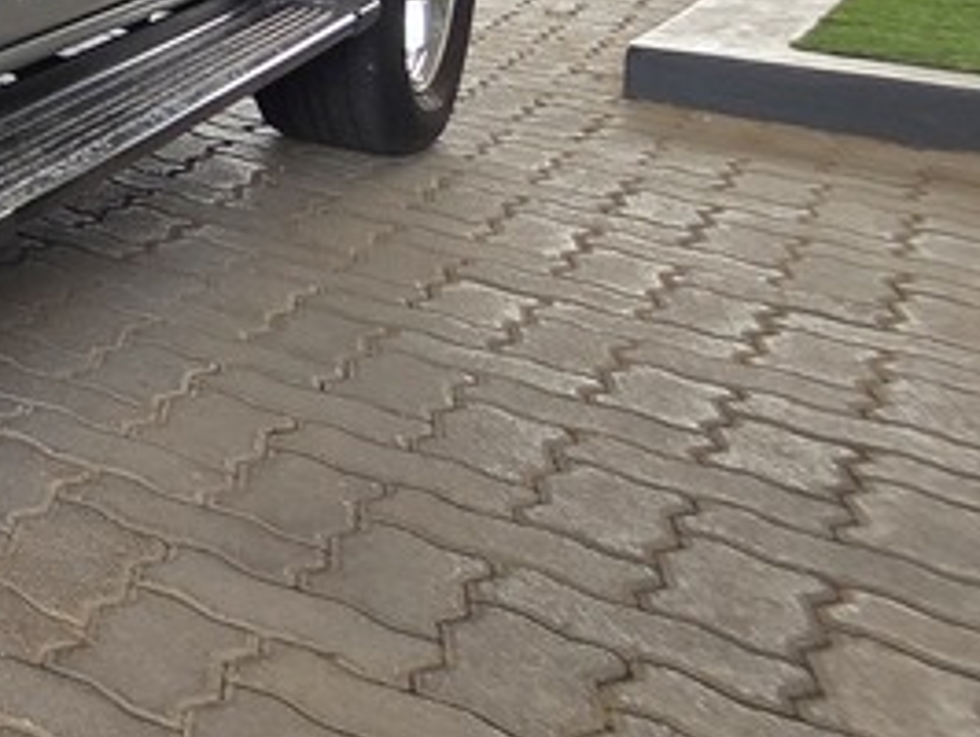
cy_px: -262
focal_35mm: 50
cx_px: -836
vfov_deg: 24.7
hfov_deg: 21.5
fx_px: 1417
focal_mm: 2.2
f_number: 2.2
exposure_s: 1/100
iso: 80
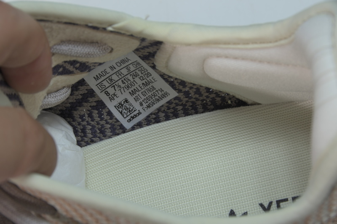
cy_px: 112
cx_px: 168
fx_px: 1685
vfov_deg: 7.6
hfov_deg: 11.4
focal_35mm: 180
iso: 200
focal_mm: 120
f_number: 13
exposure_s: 1/250
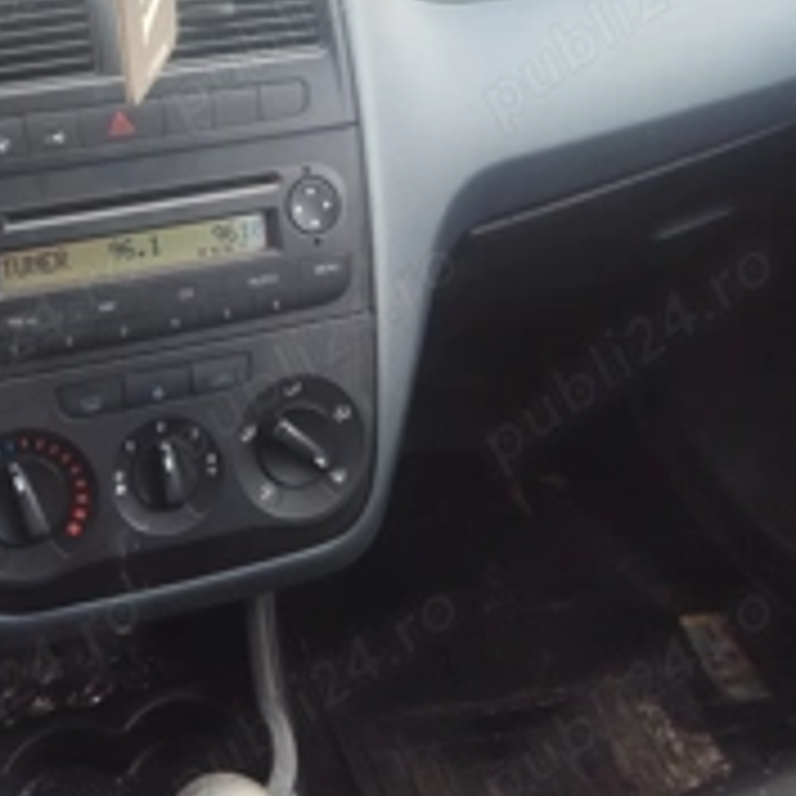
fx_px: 1301
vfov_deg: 32.4
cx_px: 153
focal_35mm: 50
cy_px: 85
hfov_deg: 33.0
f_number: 1.8
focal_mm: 4.15
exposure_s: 1/124
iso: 100
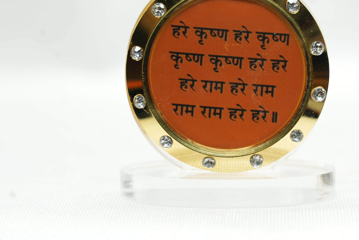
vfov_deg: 8.3
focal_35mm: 166
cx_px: 230
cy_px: 71
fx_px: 1655
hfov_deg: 12.4
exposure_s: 1/50
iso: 500
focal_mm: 105
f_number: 7.1
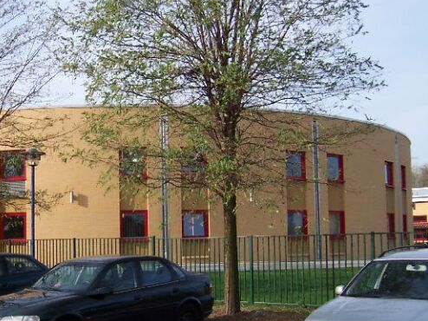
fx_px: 692
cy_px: 204
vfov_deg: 26.0
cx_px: 97
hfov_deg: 33.5
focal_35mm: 56
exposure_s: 1/500
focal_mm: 5.6
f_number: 4
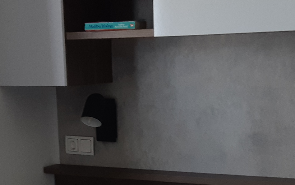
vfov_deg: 14.3
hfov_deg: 23.0
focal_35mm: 90
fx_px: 724
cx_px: 136
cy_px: 182
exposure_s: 1/50
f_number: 1.7
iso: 50
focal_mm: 3.93
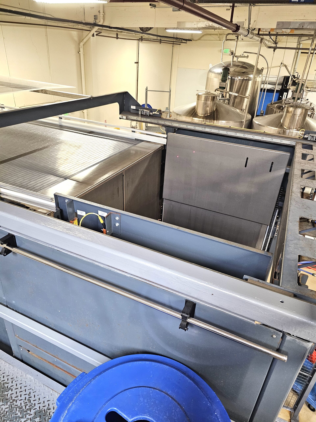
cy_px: 211
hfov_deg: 58.9
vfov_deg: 73.9
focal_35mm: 23
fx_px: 280
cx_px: 158
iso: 640
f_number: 1.7
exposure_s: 1/120
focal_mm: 6.3
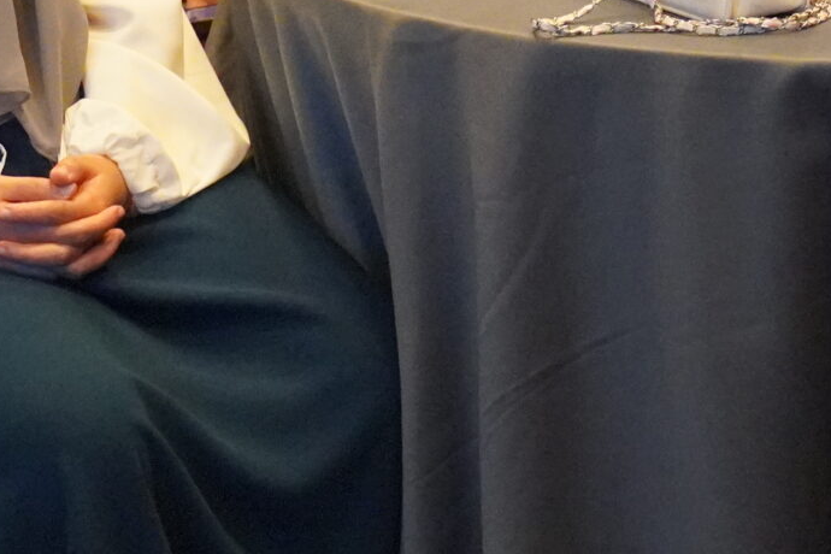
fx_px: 3855
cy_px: -345
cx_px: 930
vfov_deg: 8.0
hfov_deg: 12.1
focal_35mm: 167
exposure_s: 1/125
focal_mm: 30
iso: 6400
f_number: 5
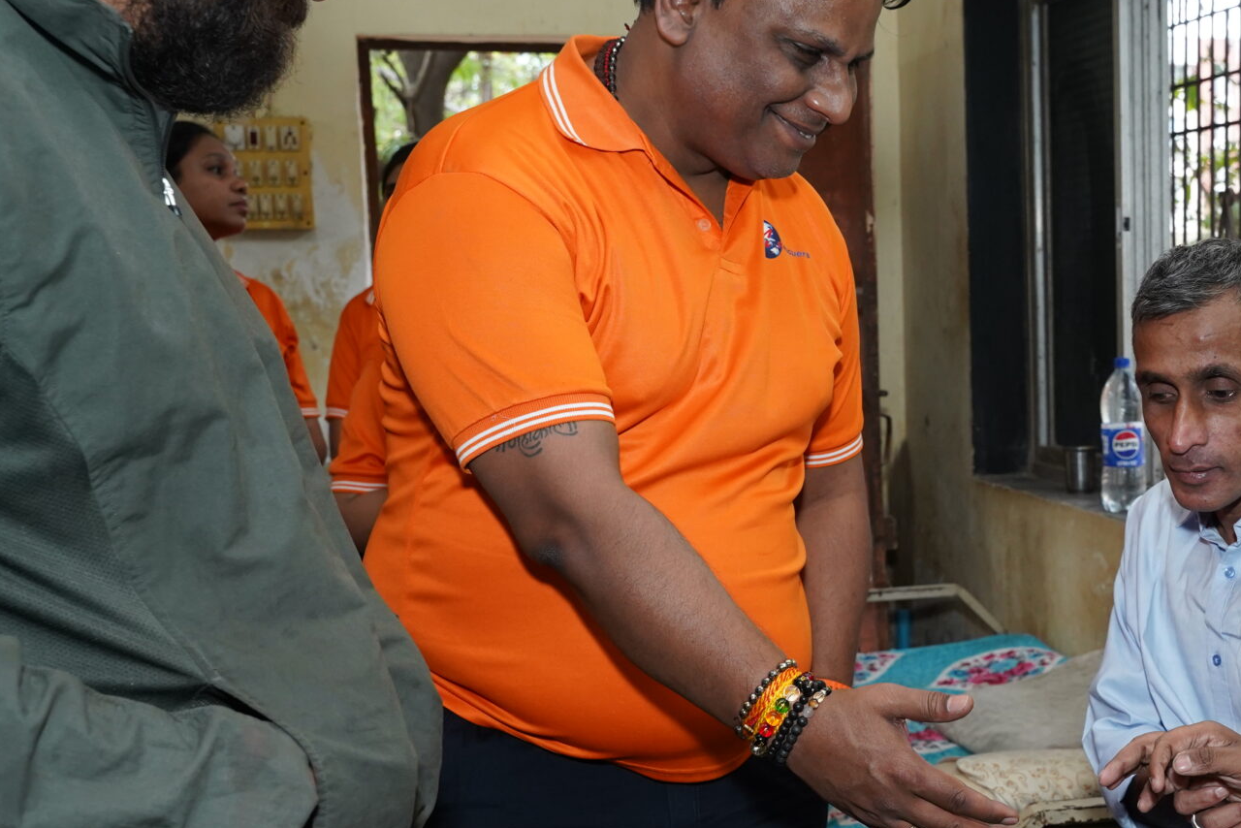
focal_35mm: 63
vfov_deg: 21.6
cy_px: 558
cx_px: 1098
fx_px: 2165
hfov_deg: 30.7
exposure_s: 1/160
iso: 1600
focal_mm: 31.4
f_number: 6.3
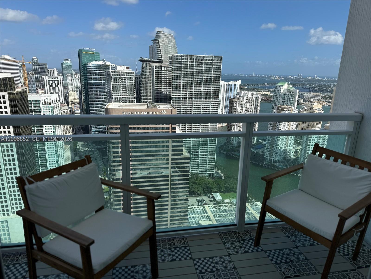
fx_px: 257
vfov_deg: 56.8
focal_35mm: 24
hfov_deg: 71.6
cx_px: 186
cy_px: 140
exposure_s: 1/4950
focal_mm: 6.76
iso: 80
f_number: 1.78
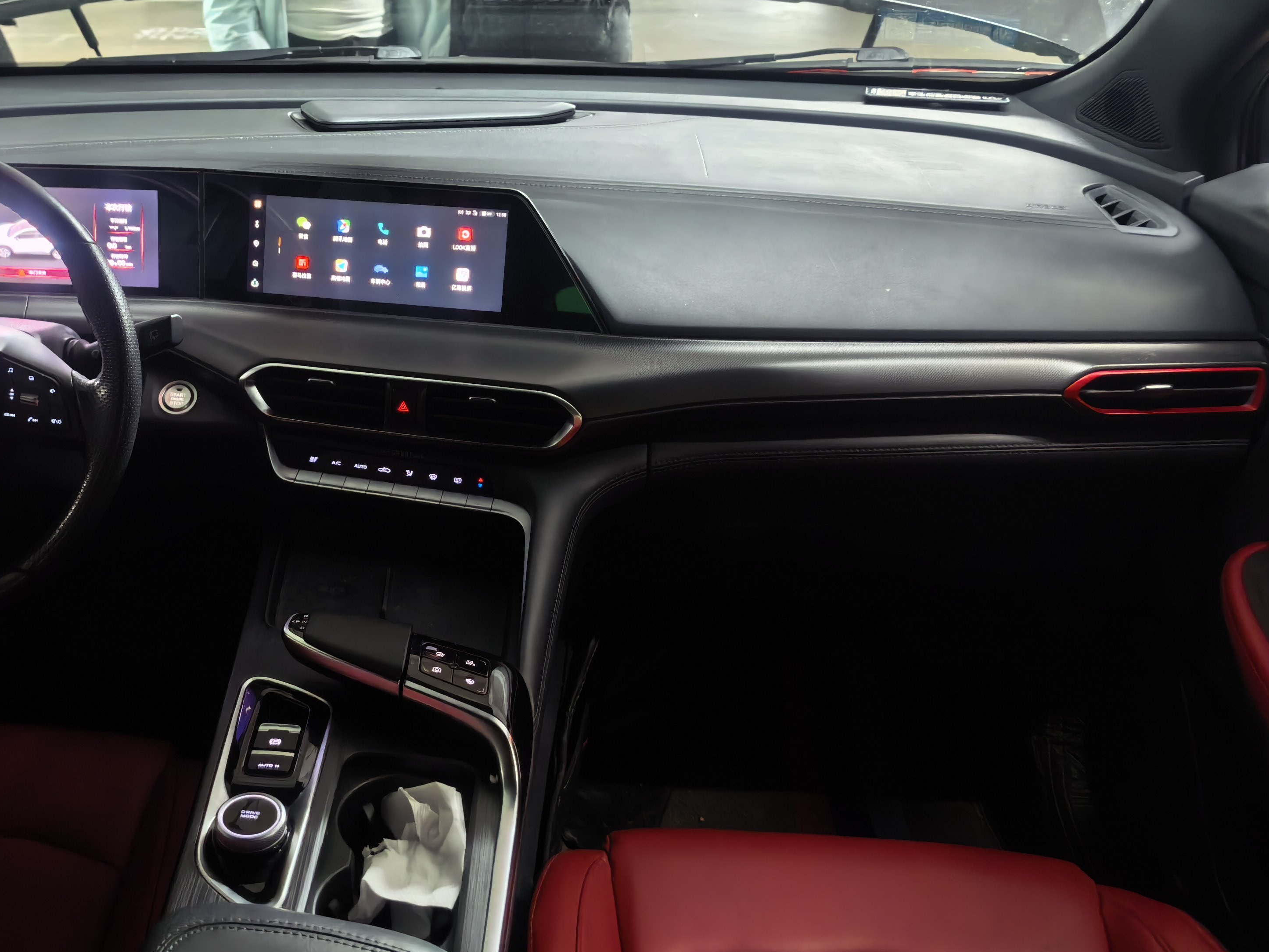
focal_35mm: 34
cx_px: 375
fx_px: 1246
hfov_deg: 52.4
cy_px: 389
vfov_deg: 41.6
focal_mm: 5.75
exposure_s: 1/50
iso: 800
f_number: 1.4
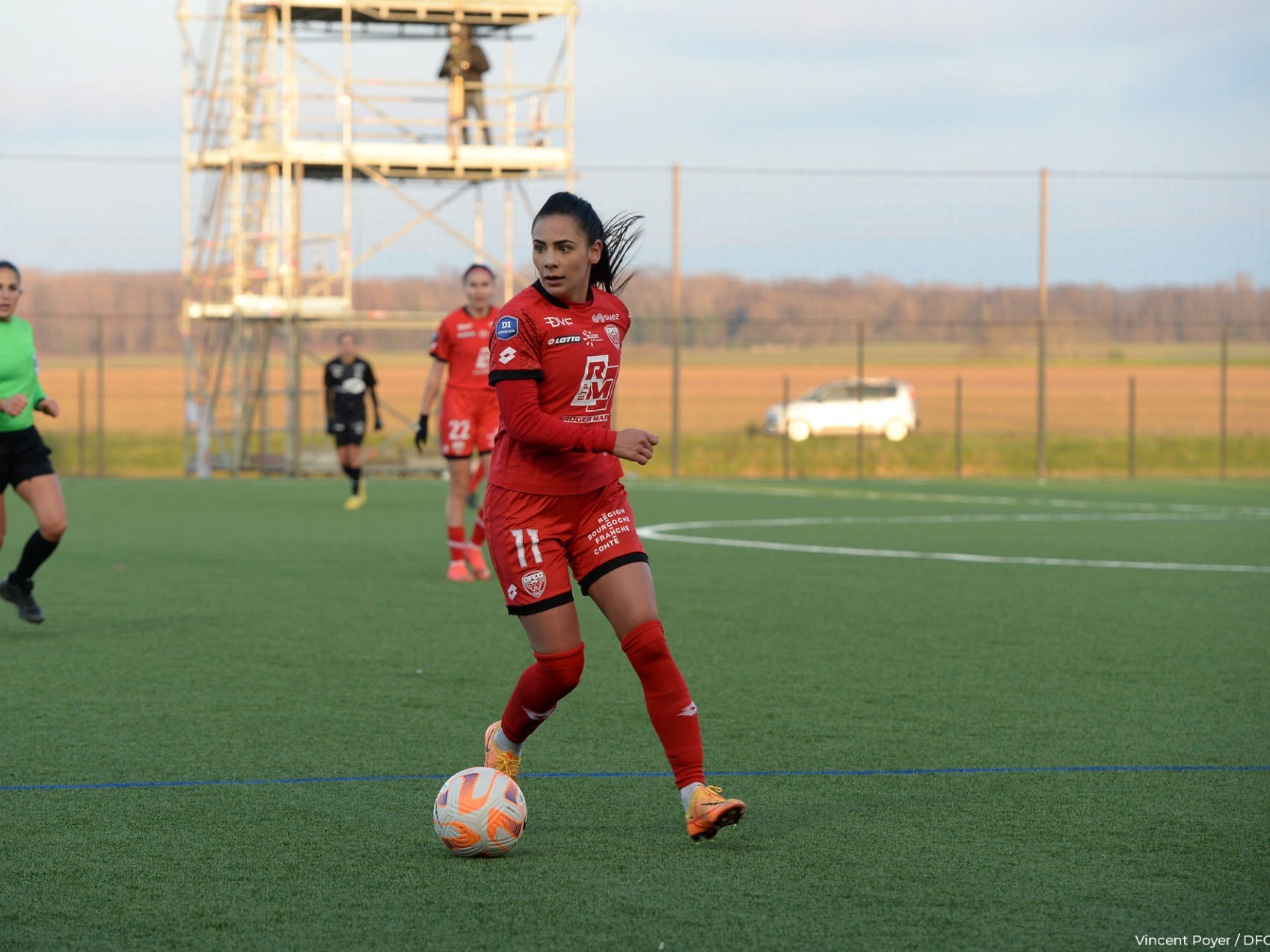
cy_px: 476
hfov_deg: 12.1
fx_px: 5979
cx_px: 574
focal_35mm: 163
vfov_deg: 9.1
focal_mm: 150
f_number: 5.6
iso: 800
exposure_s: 1/640
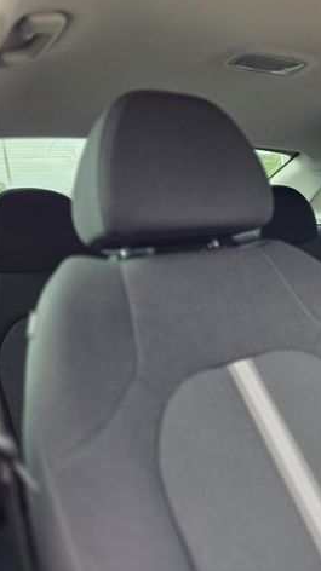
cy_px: 284
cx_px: 382
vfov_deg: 58.0
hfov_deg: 29.8
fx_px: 515
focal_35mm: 34
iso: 100
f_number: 1.7
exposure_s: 1/180
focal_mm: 6.3
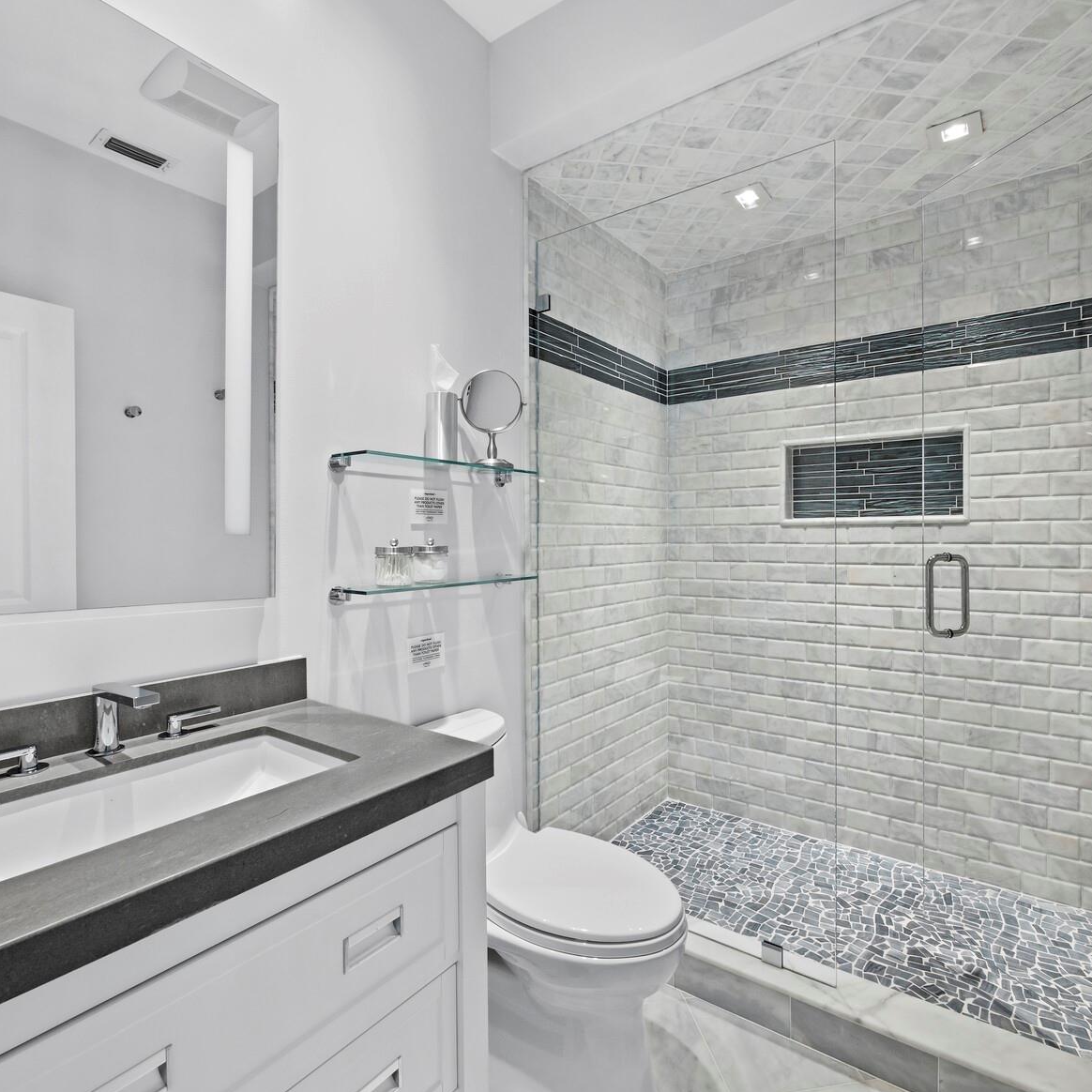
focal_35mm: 17
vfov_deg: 84.0
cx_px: 550
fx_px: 607
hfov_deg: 84.0
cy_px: 532
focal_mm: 7
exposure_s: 1/6
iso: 400
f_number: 9
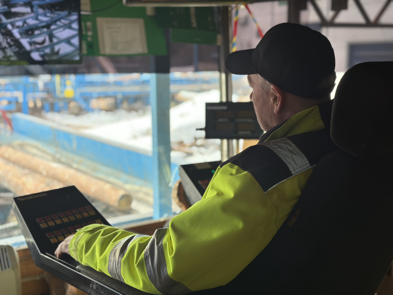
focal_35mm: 48
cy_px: 148
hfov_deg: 39.7
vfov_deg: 30.3
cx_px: 196
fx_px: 545
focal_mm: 6.86
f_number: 1.78
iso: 80
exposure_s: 1/441
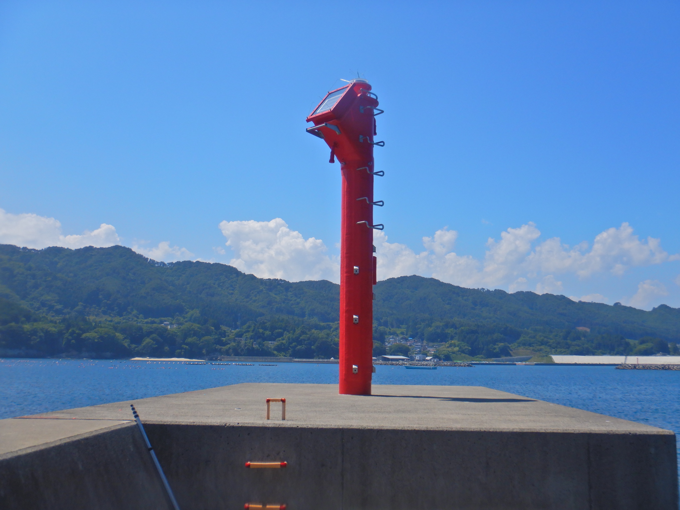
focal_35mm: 37
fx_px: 727
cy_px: 255
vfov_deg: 38.7
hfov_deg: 50.1
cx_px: 340
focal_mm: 6.6
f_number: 8.4
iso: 125
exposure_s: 1/400
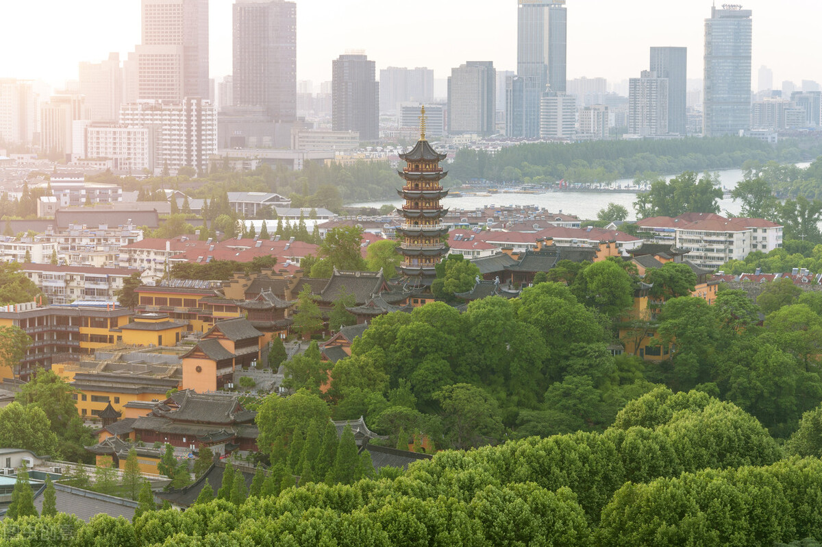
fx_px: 2259
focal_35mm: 99
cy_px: 274
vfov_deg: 13.8
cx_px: 411
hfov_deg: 20.6
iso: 200
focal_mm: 66
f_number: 8
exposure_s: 1/60
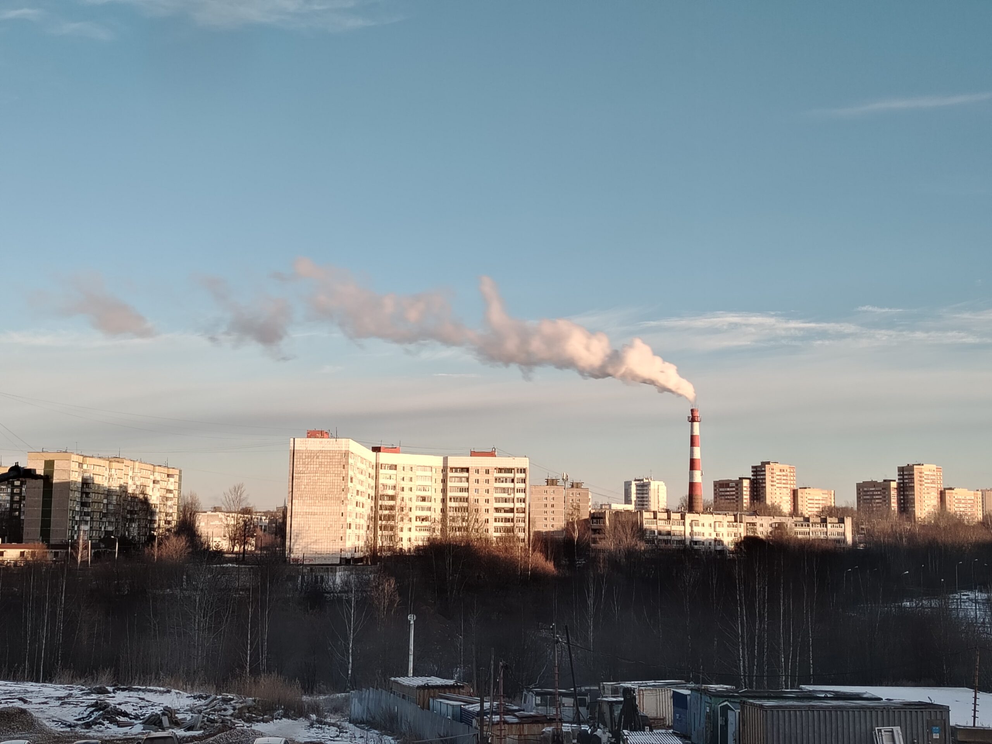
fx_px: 1376
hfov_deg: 39.7
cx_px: 496
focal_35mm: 48
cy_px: 372
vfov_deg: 30.3
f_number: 1.75
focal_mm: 5.25
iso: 100
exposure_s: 1/272
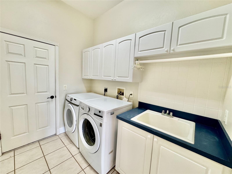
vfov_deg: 85.7
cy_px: 87
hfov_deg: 102.1
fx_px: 94
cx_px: 116
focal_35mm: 14
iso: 250
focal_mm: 2.22
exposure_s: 1/60
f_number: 2.2
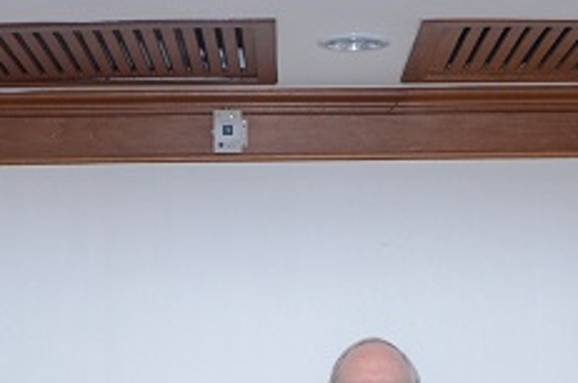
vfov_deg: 11.4
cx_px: 303
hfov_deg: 17.5
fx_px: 1875
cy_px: 483
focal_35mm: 117
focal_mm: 24
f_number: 5.6
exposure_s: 1/100
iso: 800
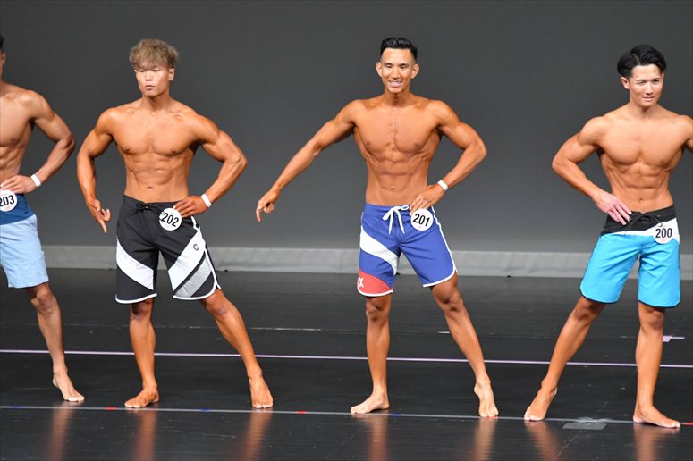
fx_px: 6061
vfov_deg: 4.4
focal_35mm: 315
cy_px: 230
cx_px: 346
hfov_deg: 6.5
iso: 5000
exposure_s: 1/400
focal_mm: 210
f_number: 5.6
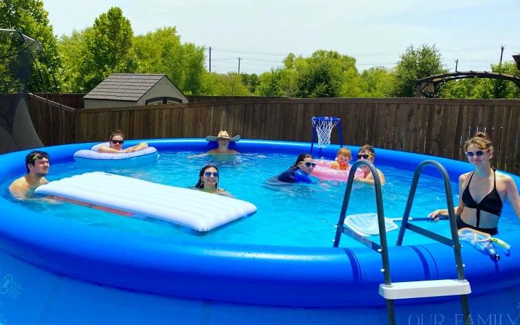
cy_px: 137
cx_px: 240
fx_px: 453
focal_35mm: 32
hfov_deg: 59.6
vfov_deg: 39.3
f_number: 1.8
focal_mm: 4.25
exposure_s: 1/4444
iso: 32
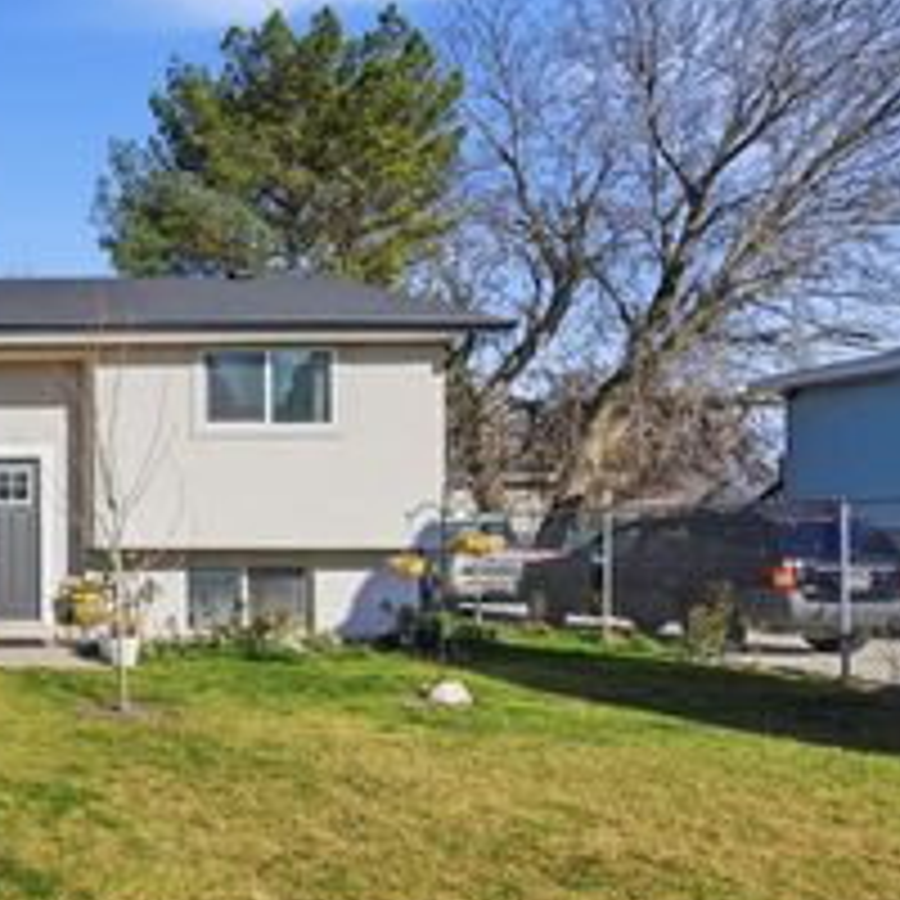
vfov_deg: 48.4
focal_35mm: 34
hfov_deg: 37.4
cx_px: -166
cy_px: 490
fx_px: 1000
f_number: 10
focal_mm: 16
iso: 100
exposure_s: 1/1000
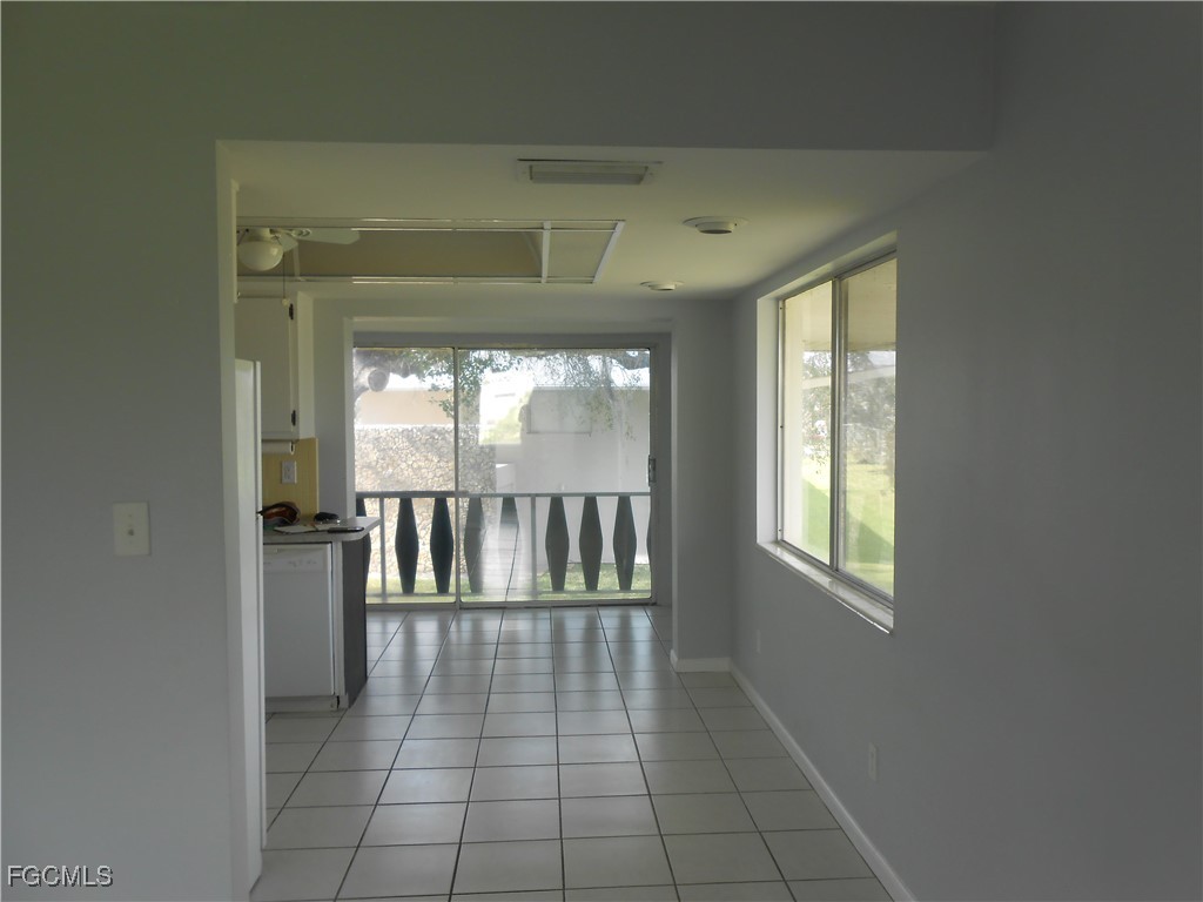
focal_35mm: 26
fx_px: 904
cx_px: 602
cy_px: 451
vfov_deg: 53.1
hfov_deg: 67.3
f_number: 3.5
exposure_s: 1/60
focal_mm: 4.6
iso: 80
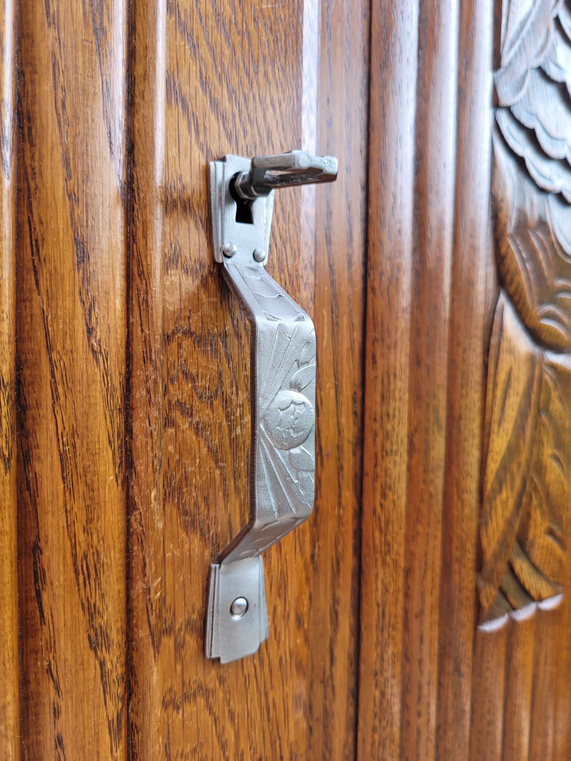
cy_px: 372
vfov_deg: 65.3
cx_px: 282
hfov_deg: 51.4
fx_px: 594
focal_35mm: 27
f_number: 1.8
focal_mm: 5.4
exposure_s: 1/100
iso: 50
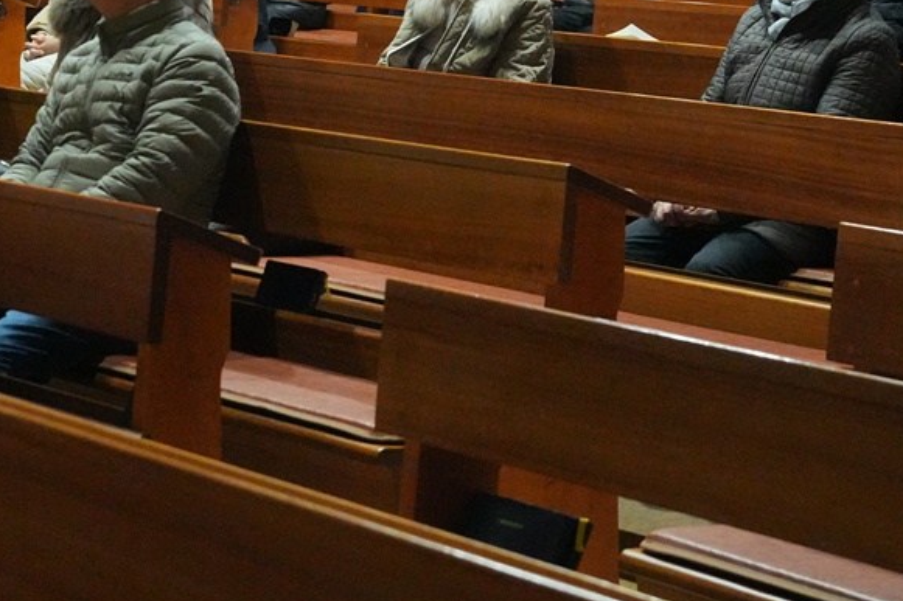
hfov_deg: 17.1
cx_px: 189
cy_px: 134
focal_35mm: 119
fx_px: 2981
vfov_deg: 11.5
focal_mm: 45
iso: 8000
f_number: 5.6
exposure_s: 1/80
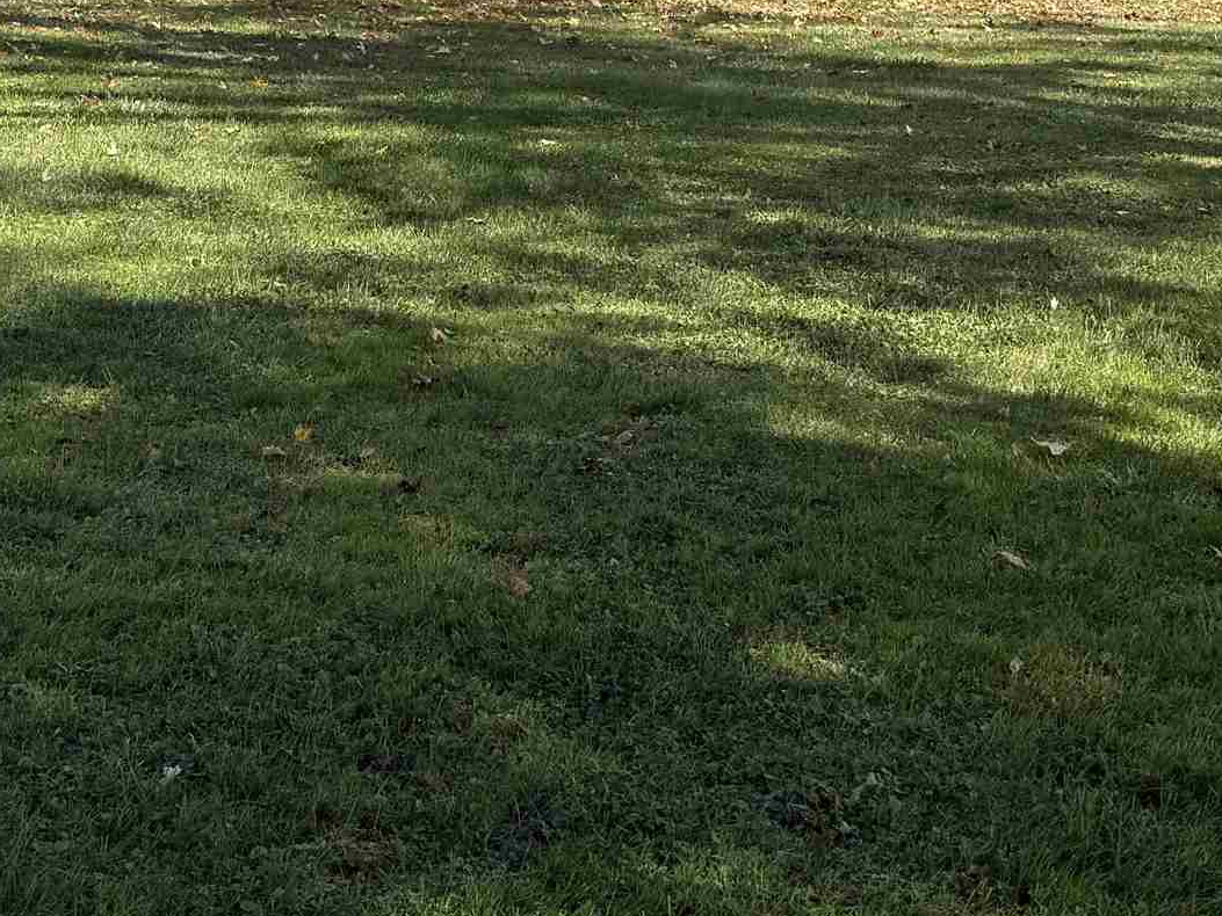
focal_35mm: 70
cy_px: -136
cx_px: 695
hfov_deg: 27.7
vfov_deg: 19.9
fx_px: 2471
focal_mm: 6.76
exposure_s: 1/1949
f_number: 1.78
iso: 80
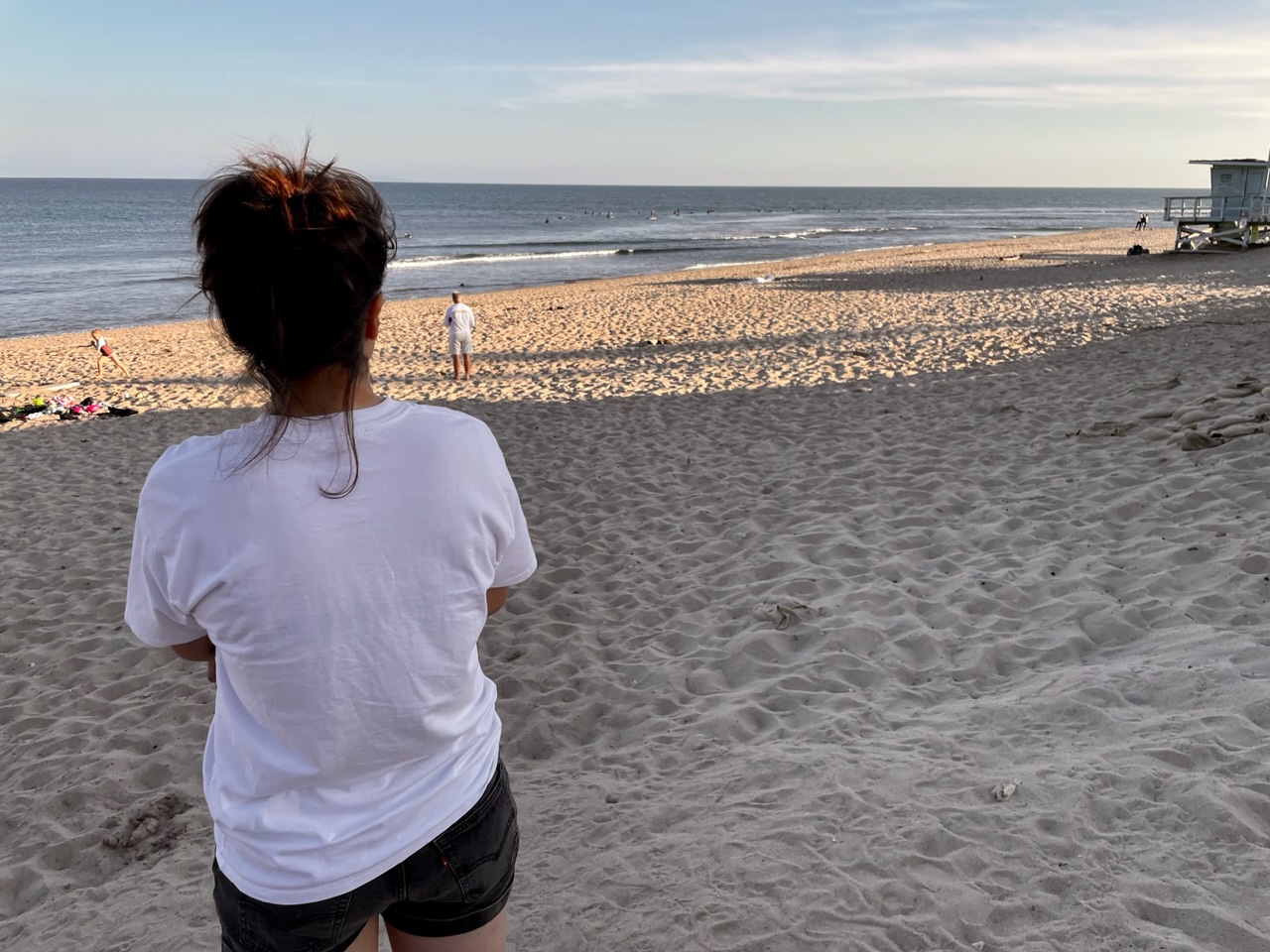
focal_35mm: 26
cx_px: 635
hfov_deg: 67.3
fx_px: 954
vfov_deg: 53.1
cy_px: 476
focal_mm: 4.2
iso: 32
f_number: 1.6
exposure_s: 1/1575
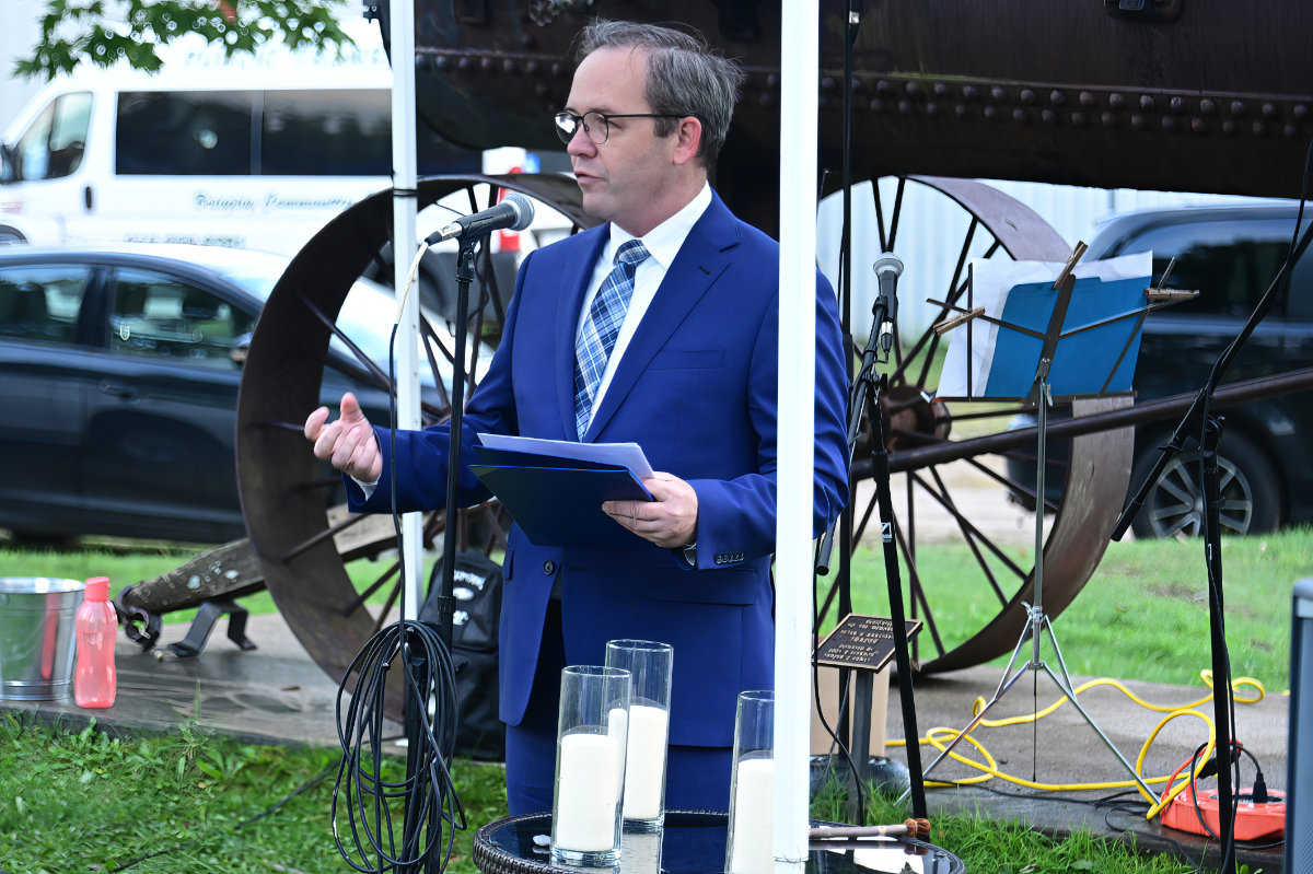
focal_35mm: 122
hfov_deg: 16.8
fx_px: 4448
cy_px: 437
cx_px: 656
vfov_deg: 11.2
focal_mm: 122
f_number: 5.6
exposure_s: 1/160
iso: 1600
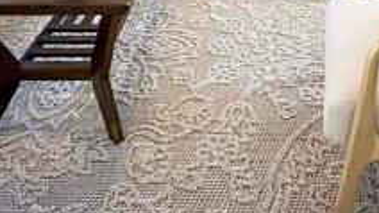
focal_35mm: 46
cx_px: 254
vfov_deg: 20.1
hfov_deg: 43.9
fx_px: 462
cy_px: -152
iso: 200
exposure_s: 1/120
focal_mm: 2.22
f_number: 2.2
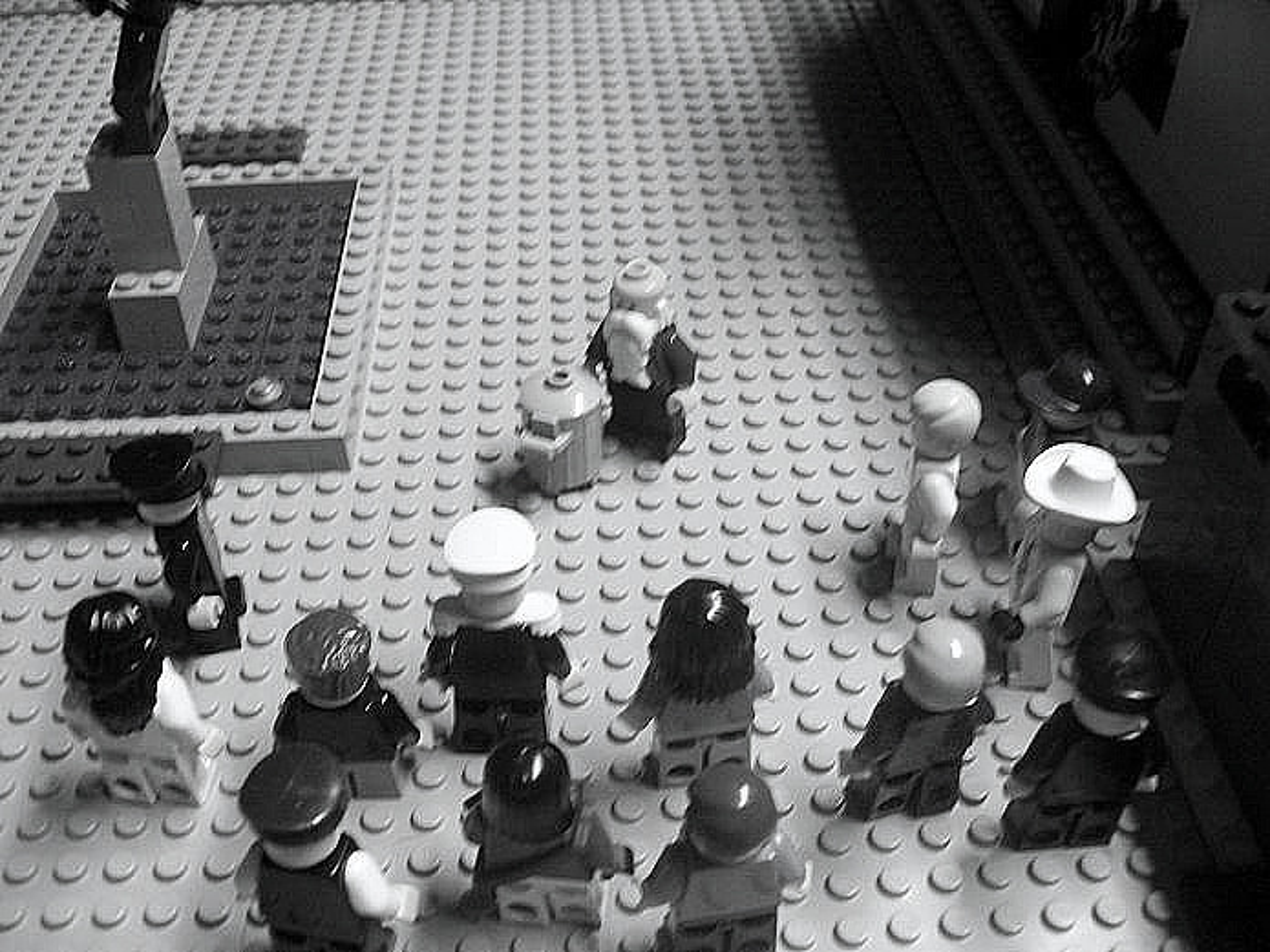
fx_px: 1321
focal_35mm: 36
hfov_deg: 51.4
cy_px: 476
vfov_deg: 39.6
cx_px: 635
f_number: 2.7
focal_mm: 6
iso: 160
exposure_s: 1/15
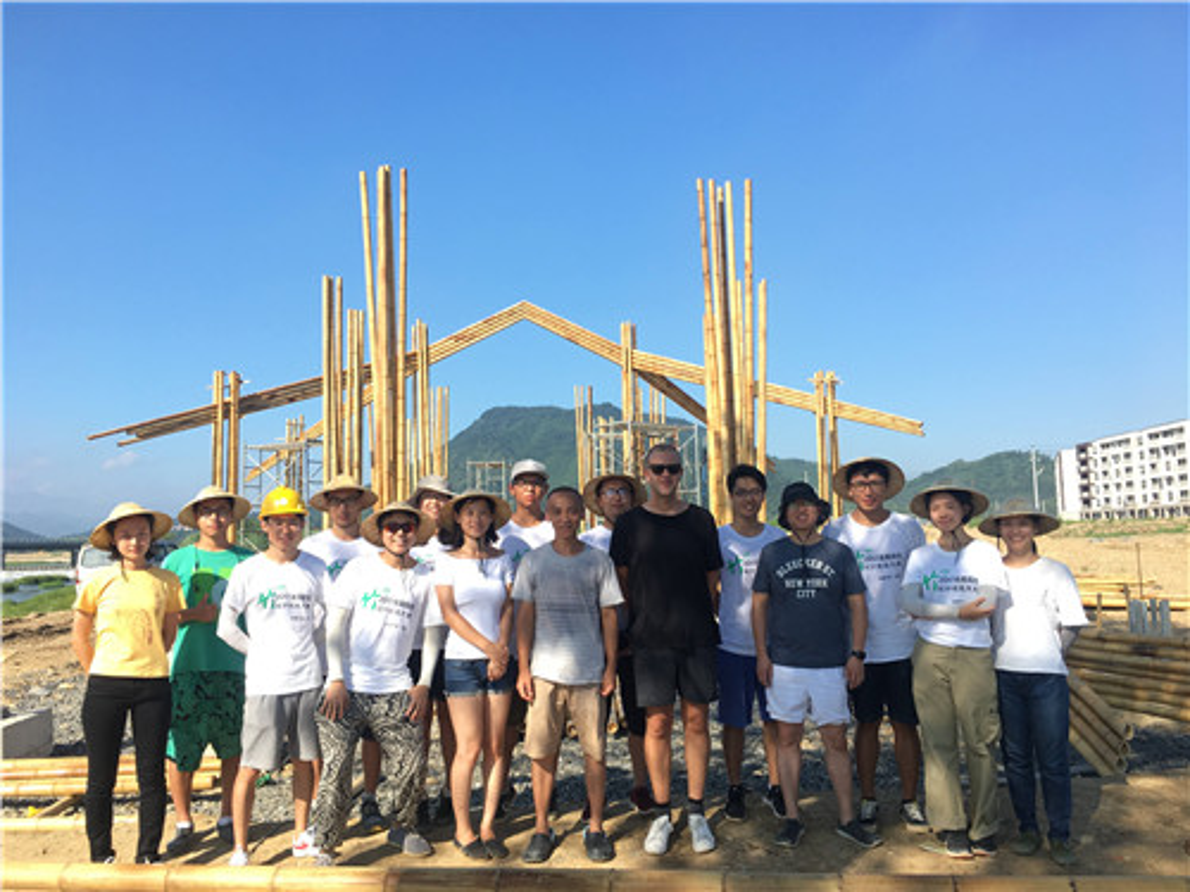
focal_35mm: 29
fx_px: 997
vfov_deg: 48.2
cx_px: 595
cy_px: 446
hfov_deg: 61.7
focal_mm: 4.15
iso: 25
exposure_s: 1/686
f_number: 2.2
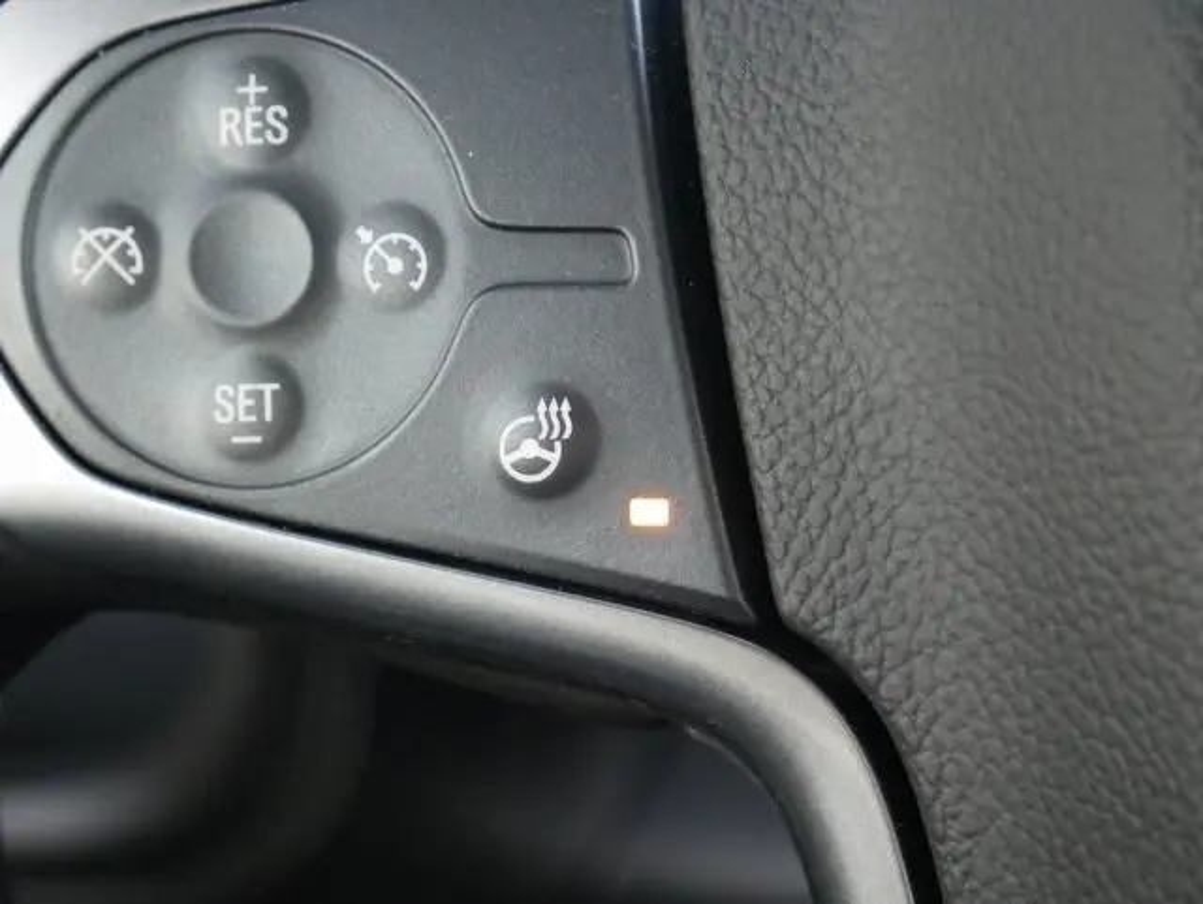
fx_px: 2921
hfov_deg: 23.3
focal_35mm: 84
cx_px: 602
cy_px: 452
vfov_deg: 17.6
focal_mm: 42
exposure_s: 1/40
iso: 3200
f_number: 5.6
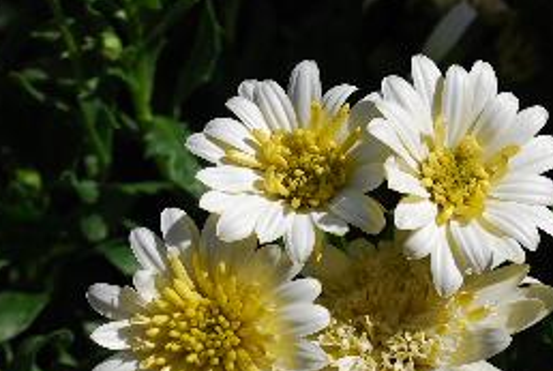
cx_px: 379
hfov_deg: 21.8
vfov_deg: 14.7
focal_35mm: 93
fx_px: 1431
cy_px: 279
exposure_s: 1/400
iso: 100
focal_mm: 40
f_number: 8
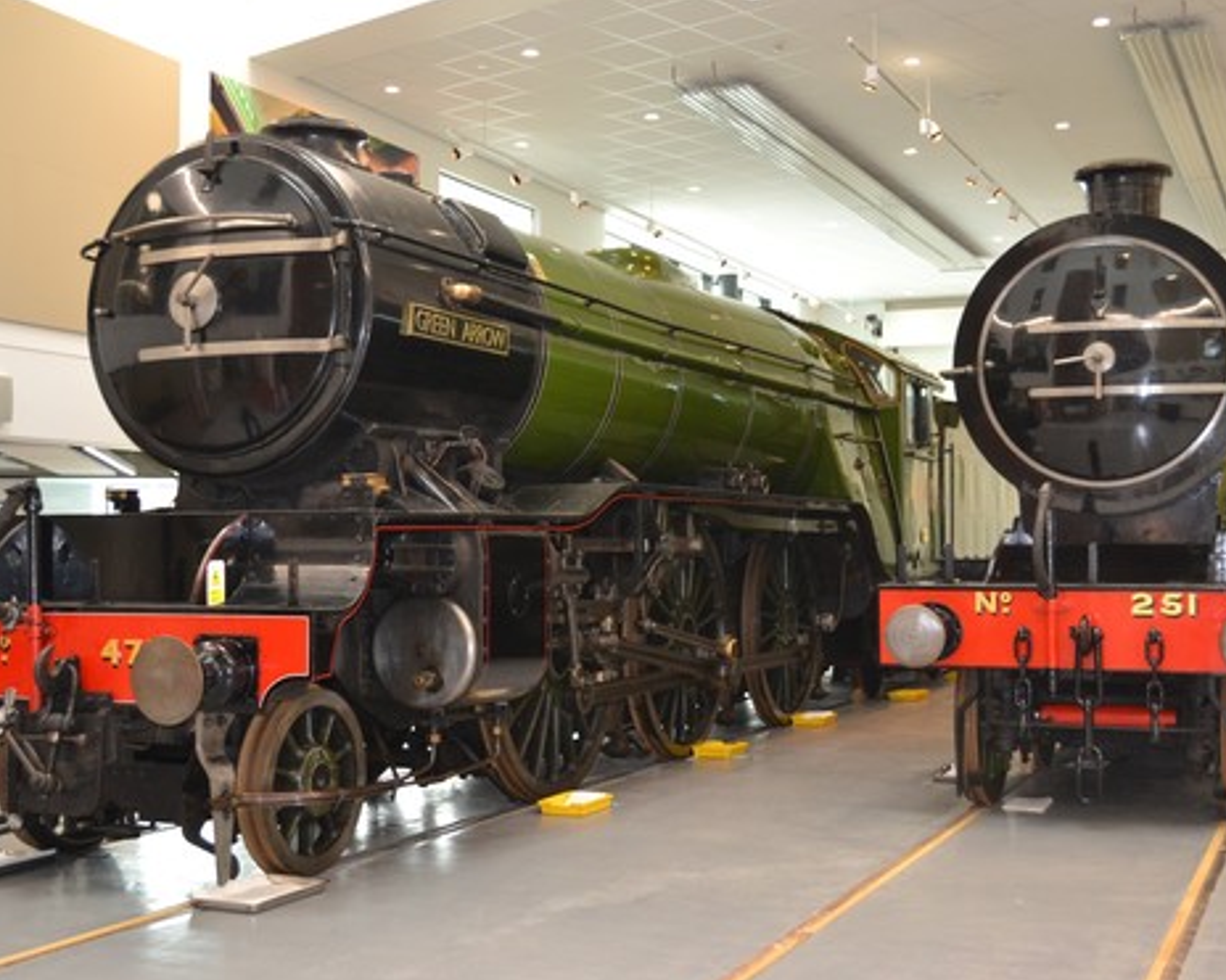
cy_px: 494
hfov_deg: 41.2
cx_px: 618
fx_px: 1632
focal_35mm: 45
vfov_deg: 33.4
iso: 720
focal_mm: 26
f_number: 4.2
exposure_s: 1/60
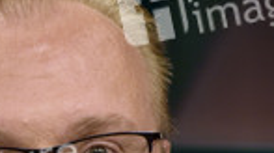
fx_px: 1160
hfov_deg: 13.4
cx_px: 43
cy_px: 282
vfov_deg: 7.3
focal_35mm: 160
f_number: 5.6
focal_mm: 56
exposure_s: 1/160
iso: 1250
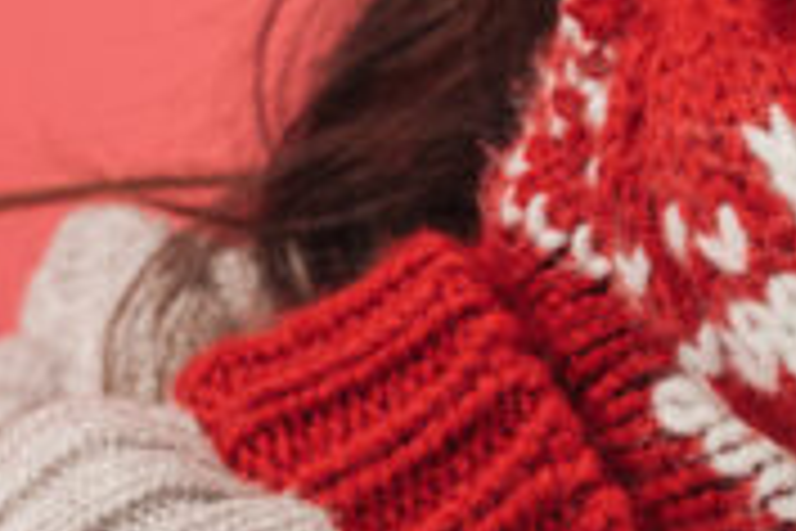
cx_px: 1219
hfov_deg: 5.5
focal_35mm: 369
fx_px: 8158
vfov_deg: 3.7
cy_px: -146
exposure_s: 1/160
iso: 200
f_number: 8
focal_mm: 85
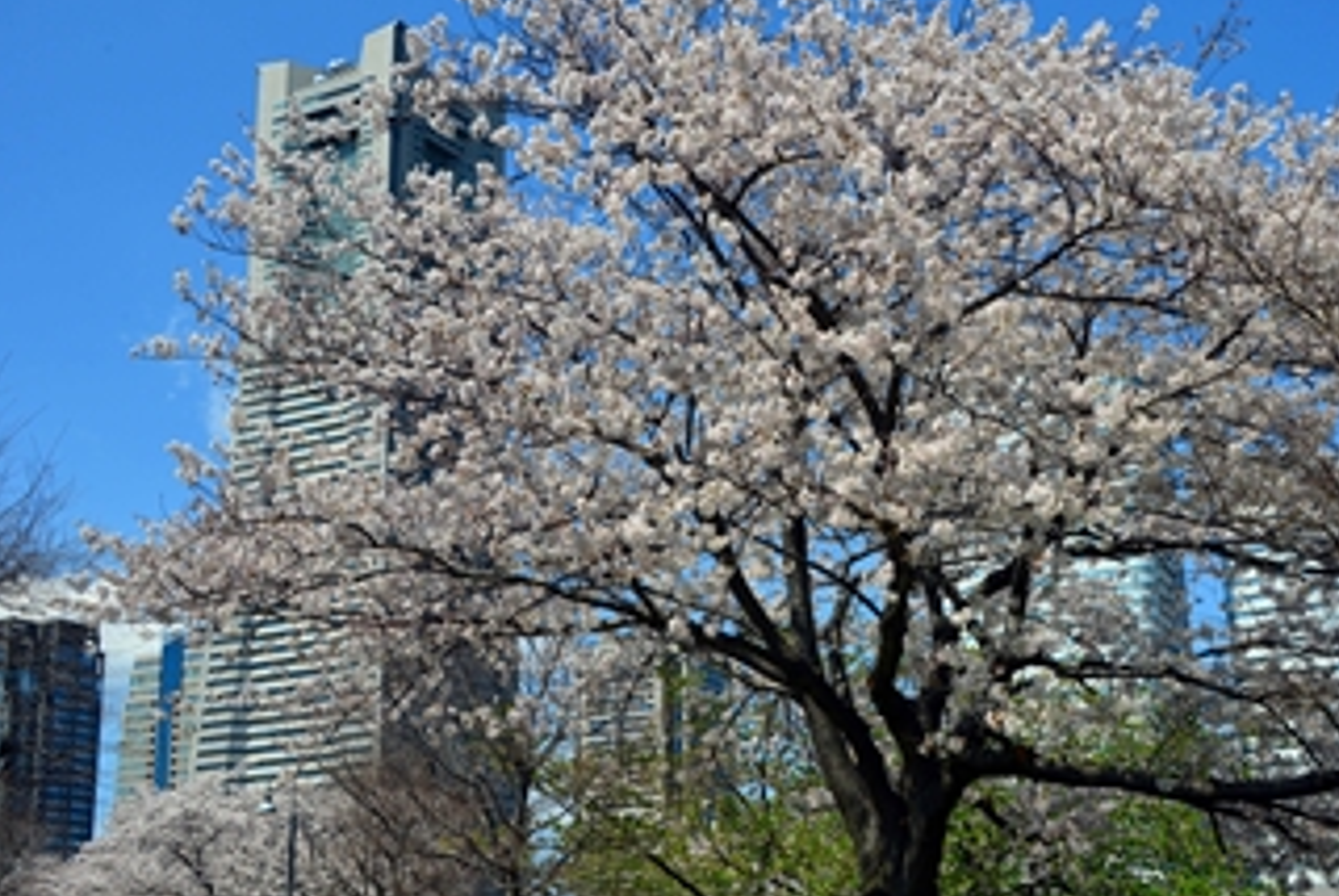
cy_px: 458
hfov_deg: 39.3
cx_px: 824
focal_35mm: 50
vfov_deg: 27.0
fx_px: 1861
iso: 400
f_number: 13
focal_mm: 40
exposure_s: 1/640
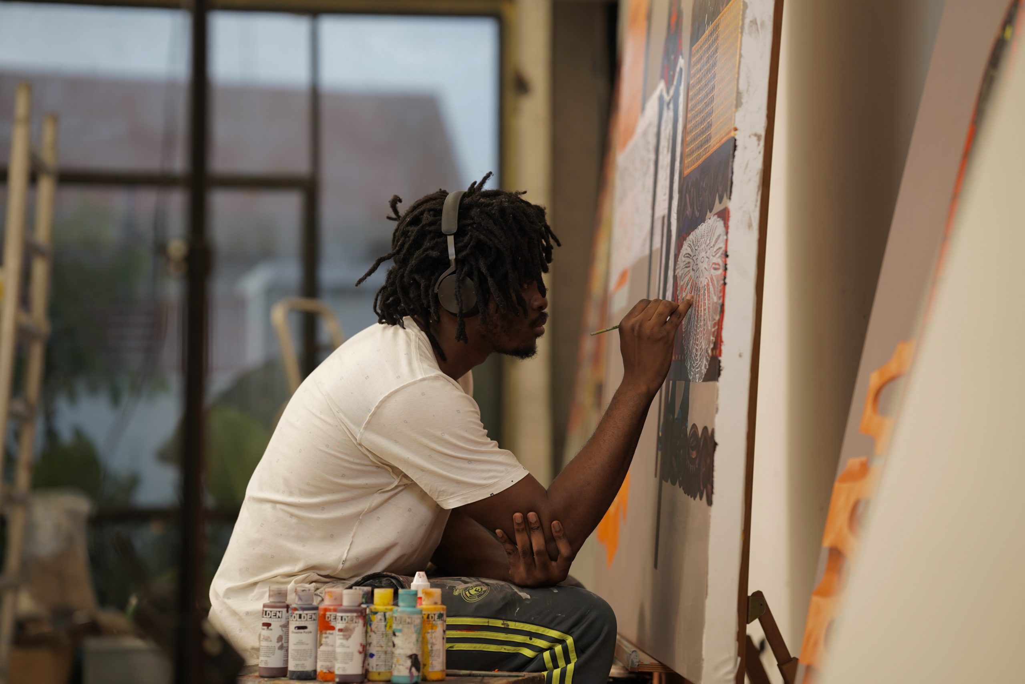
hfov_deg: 23.9
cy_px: 342
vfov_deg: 16.1
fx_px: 2421
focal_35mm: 85
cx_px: 512
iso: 320
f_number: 2.2
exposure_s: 1/400
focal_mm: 85
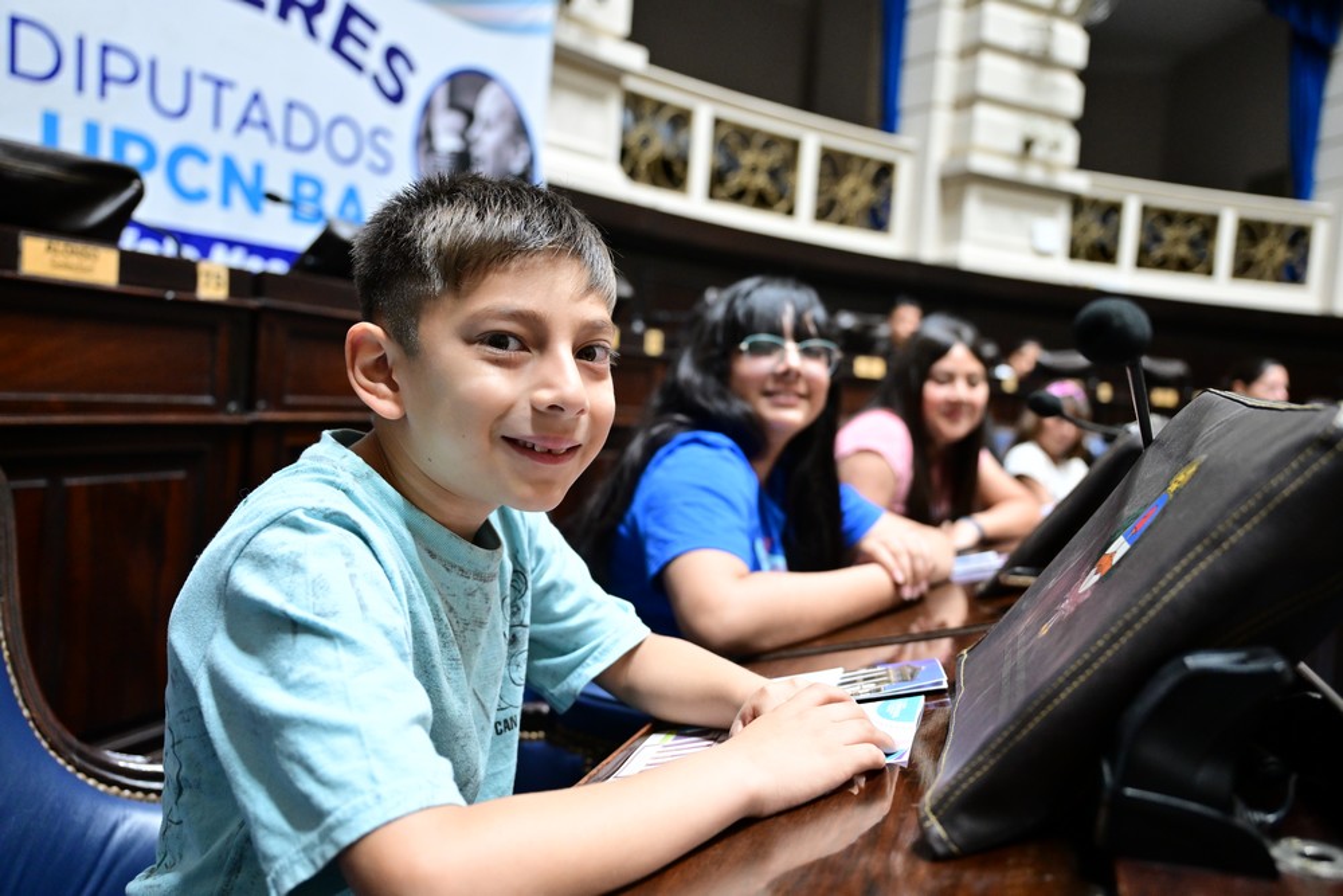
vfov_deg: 44.3
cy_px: 448
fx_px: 1101
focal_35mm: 30
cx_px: 672
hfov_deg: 62.8
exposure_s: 1/125
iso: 2500
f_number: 3.2
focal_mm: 29.5
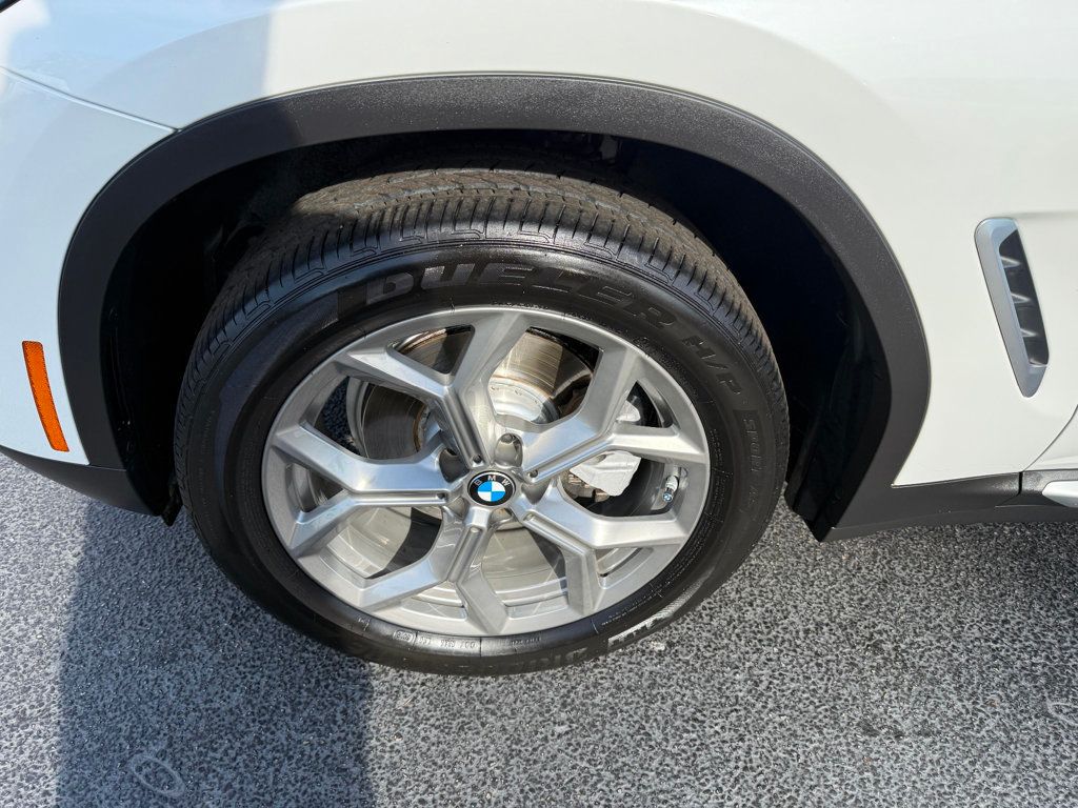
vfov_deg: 56.8
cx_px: 539
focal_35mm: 24
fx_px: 747
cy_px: 404
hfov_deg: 71.6
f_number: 1.78
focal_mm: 6.76
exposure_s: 1/2000
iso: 100
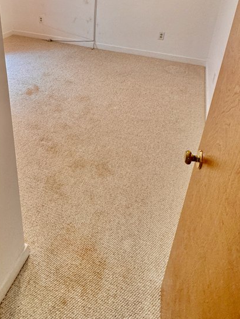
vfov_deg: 57.6
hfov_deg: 47.5
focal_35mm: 29
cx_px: 81
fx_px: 268
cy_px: 69
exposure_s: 1/60
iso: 200
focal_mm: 2.22
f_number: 2.2
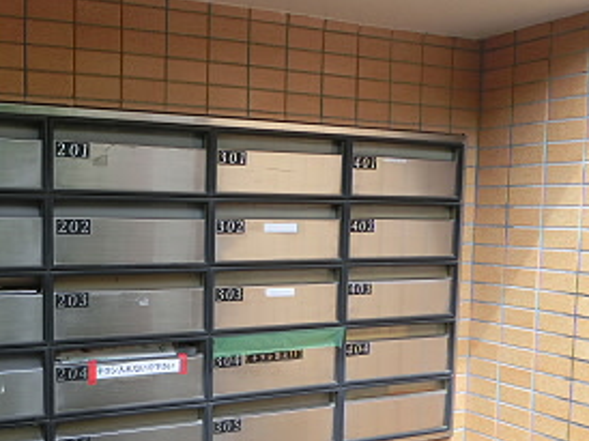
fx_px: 714
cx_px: 148
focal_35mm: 42
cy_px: 281
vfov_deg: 34.1
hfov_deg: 43.4
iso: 100
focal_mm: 4.5
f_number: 3.5
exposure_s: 1/125
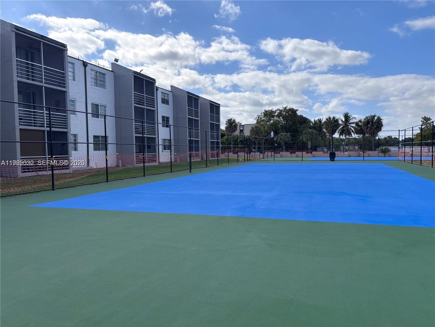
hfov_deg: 67.3
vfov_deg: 53.1
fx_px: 327
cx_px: 218
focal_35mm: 26
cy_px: 164
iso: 50
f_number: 1.6
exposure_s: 1/3788
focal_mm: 5.96
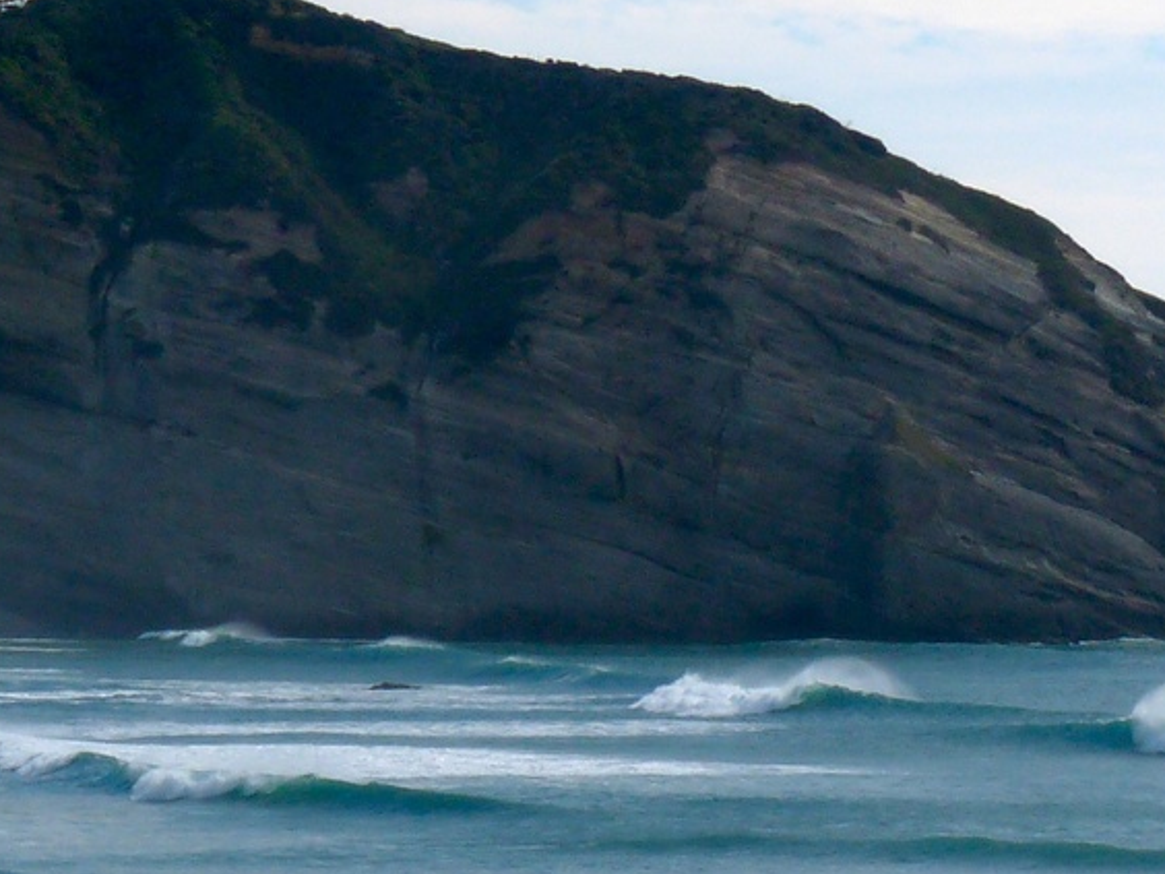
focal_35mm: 278
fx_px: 9356
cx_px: 1626
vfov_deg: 5.3
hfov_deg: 7.0
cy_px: 1200
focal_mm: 17.4
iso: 100
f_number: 8
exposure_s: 1/500
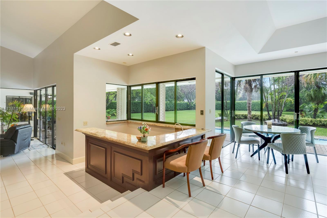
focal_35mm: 17
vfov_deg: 70.4
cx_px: 164
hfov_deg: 93.3
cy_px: 109
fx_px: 154
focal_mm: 17
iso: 125
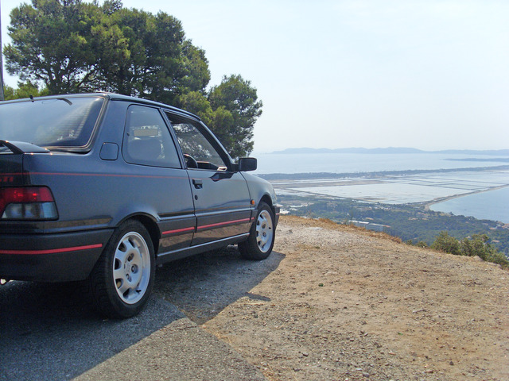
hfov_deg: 49.0
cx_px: 254
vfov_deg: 37.7
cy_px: 190
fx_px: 559
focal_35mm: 38
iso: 80
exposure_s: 1/350
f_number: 7.7
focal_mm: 6.3
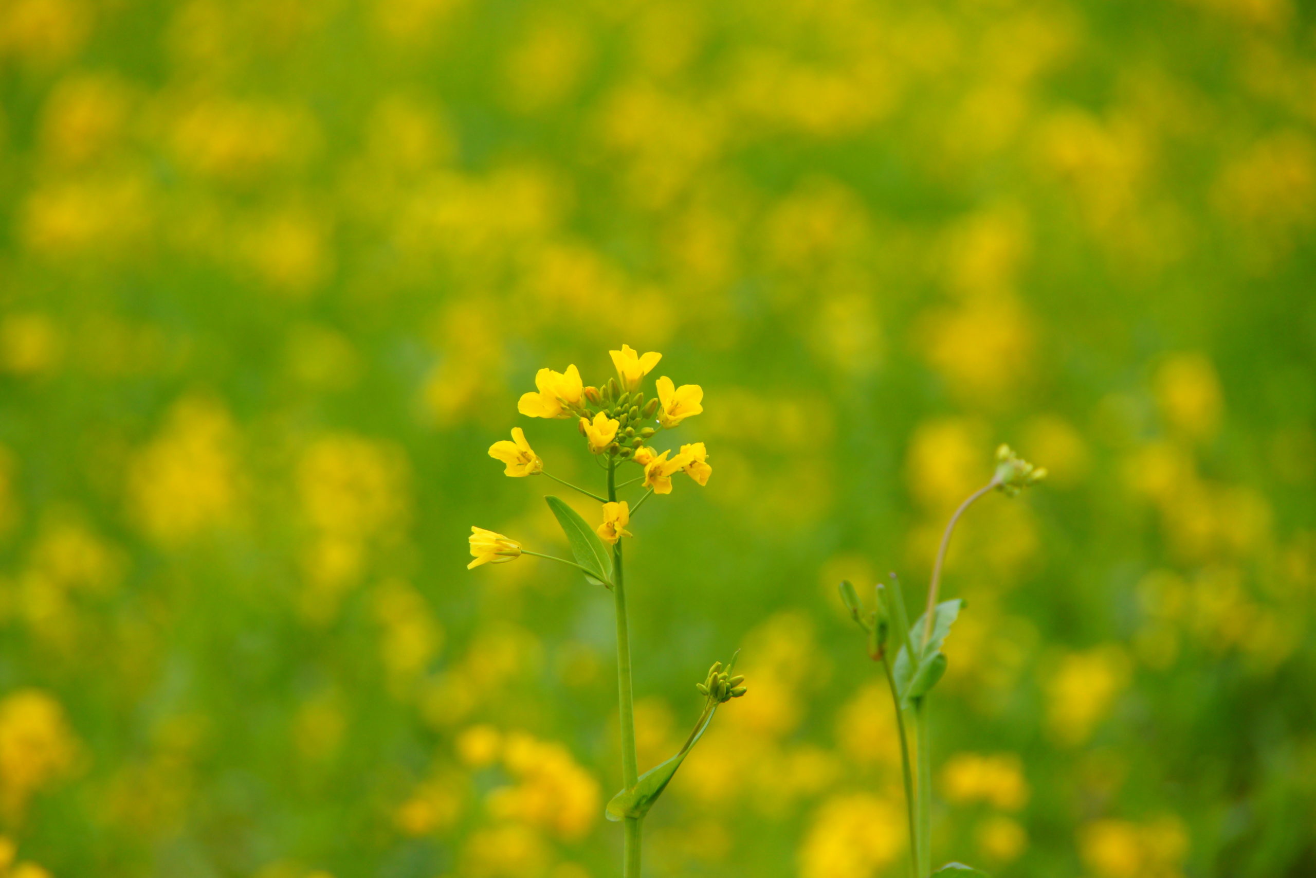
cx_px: 658
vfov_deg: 3.7
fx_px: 13708
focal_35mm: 375
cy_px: 439
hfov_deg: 5.5
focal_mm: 250
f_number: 7.1
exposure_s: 1/400
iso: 200
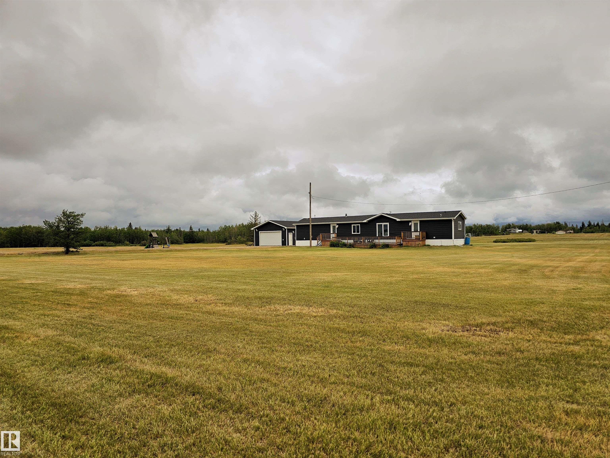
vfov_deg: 58.9
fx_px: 405
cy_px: 229
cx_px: 305
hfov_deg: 73.9
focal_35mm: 23
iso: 10
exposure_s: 1/1681
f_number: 1.7
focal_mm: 6.3
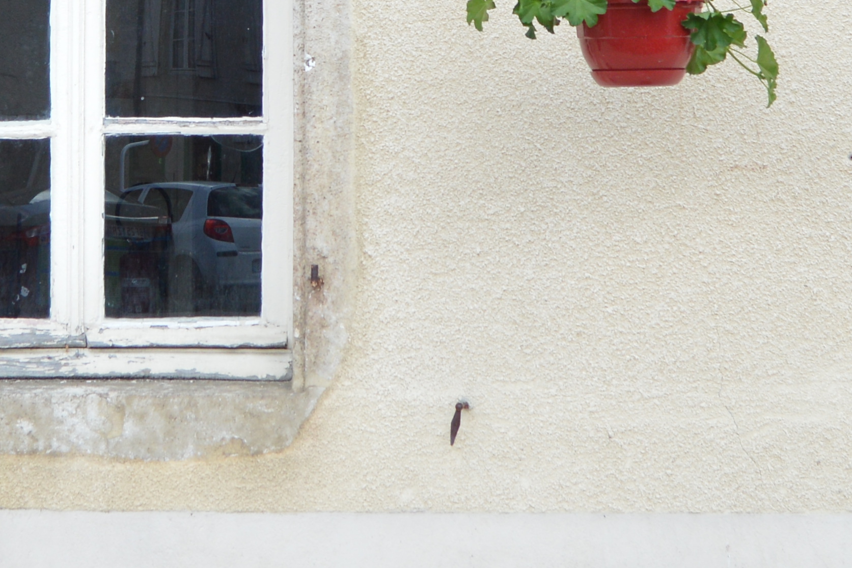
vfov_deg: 13.8
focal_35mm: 97
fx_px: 2295
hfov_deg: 21.0
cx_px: 317
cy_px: -58
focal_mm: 18
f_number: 3.5
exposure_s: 1/500
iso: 200
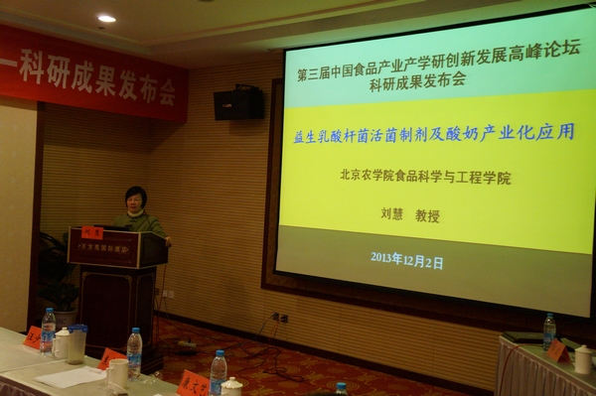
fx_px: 670
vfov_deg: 33.0
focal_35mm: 40
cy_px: 198
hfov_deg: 48.0
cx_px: 298
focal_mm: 27
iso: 2500
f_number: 4
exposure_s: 1/160
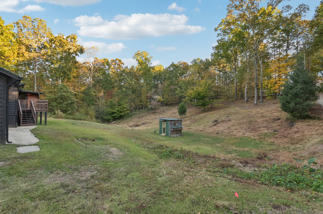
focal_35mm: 16
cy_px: 107
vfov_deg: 73.7
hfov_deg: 96.8
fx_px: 143
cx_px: 162
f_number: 8
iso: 200
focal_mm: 16
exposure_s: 1/50
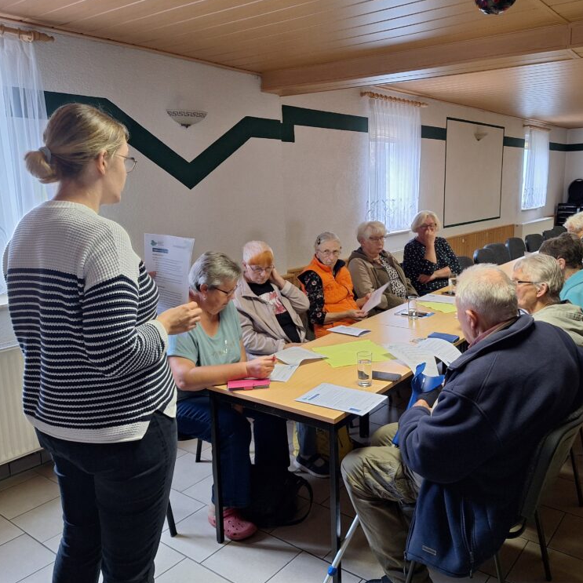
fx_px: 534
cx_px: 333
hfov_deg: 57.1
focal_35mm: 28
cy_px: 284
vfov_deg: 57.3
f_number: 1.8
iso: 160
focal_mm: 5.54
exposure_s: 1/50
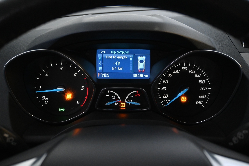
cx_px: 124
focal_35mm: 37
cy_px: 83
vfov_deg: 36.2
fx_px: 254
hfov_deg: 52.2
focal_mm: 24.5
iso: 2800
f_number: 4.2
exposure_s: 1/40
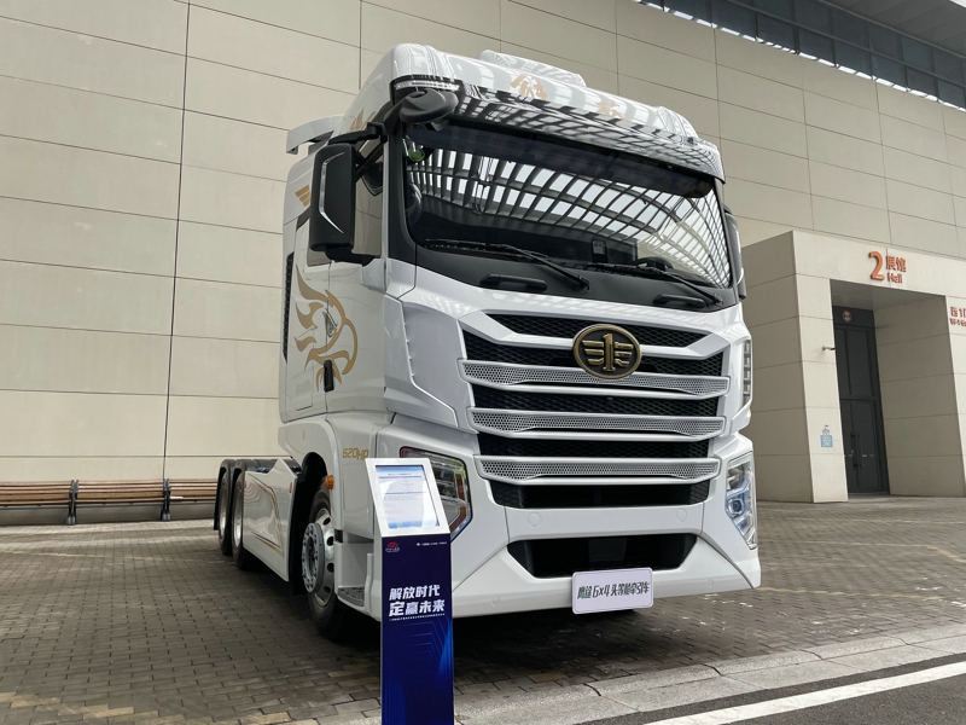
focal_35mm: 26
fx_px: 726
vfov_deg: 53.1
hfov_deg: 67.3
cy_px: 362
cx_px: 483
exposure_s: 1/121
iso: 100
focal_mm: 4.2
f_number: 1.6
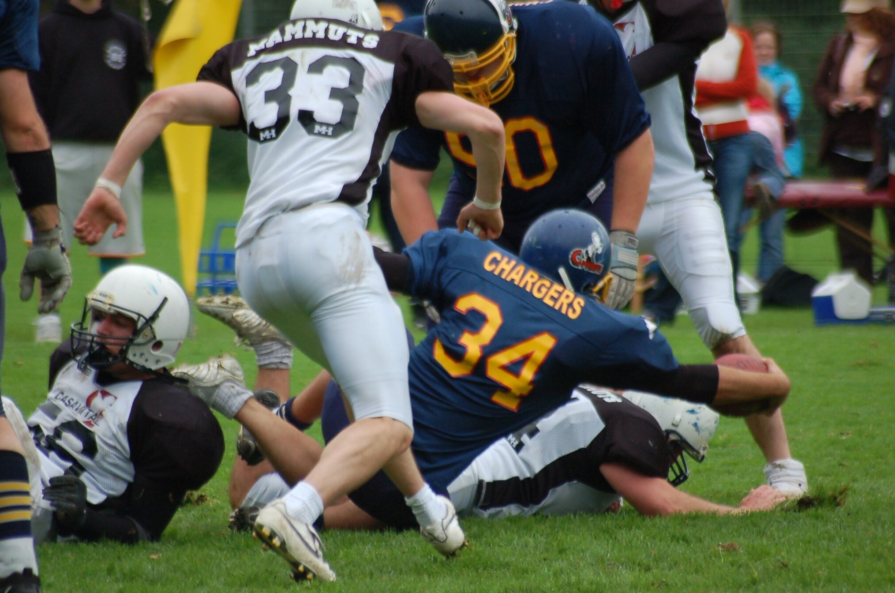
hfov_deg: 4.2
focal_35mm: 488
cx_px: 451
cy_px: 298
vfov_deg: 2.8
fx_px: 12107
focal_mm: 300
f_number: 5.6
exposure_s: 1/500
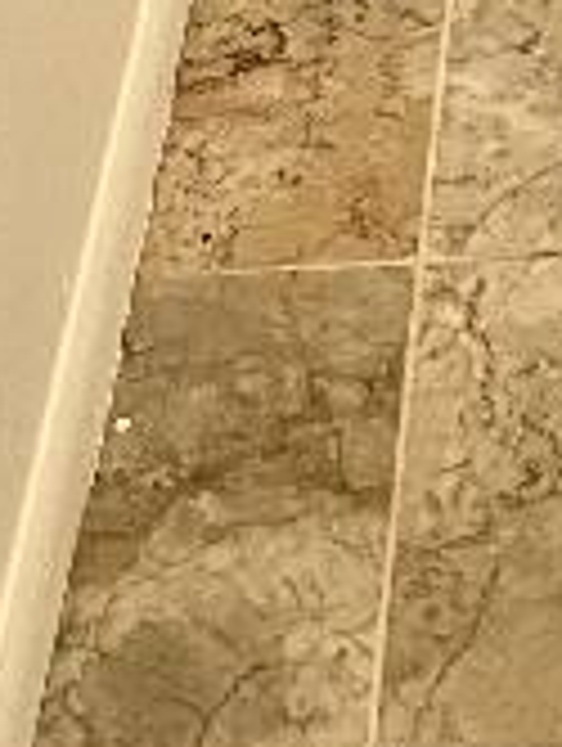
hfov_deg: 8.3
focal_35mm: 177
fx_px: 3822
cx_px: 733
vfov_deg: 9.2
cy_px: -1388
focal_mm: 5.1
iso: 125
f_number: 1.6
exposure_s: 1/60
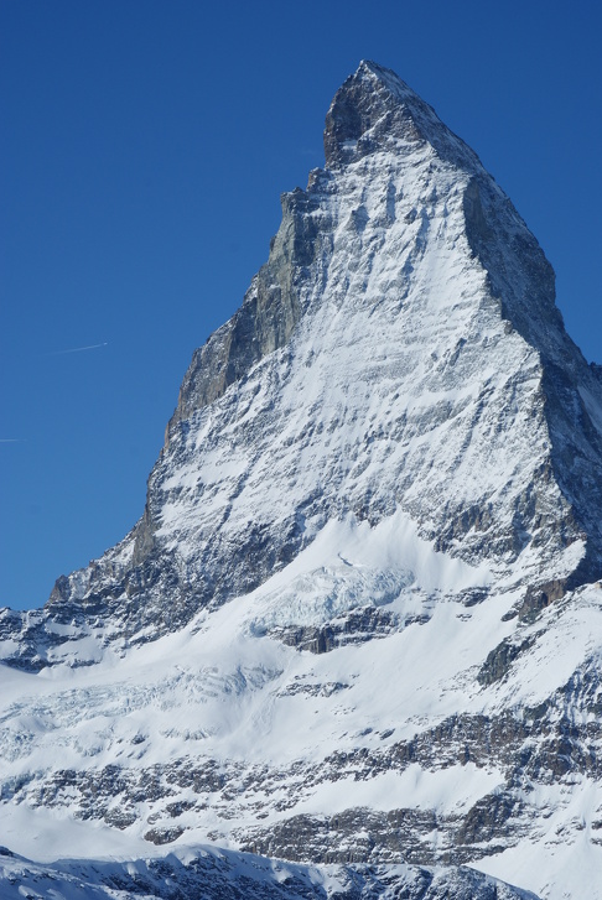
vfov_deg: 13.3
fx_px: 3855
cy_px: 441
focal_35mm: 154
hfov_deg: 8.9
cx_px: 304
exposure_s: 1/320
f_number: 13
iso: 100
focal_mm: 100
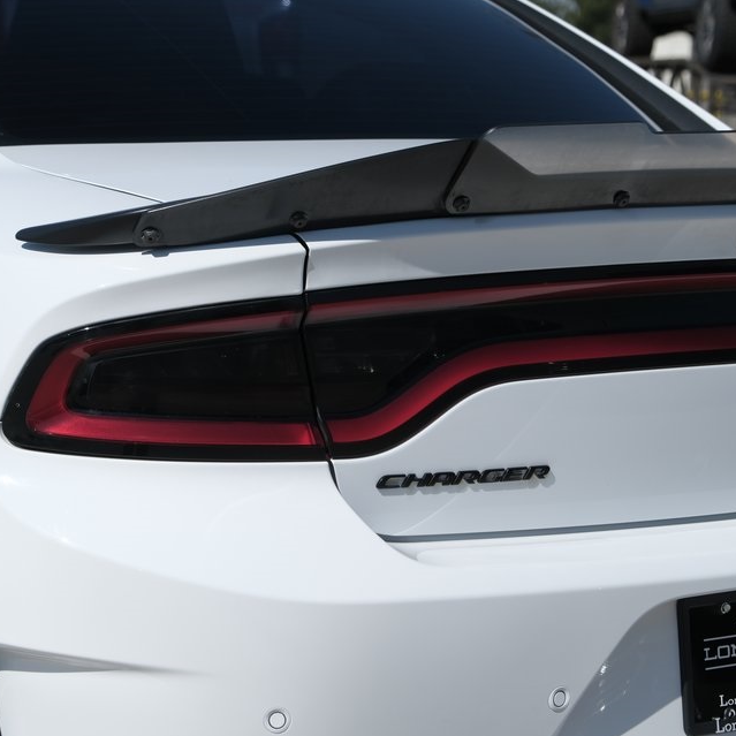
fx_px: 2718
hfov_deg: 15.4
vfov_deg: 15.4
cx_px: 298
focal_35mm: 113
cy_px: 373
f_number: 5
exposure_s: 1/1600
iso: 160
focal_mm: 55
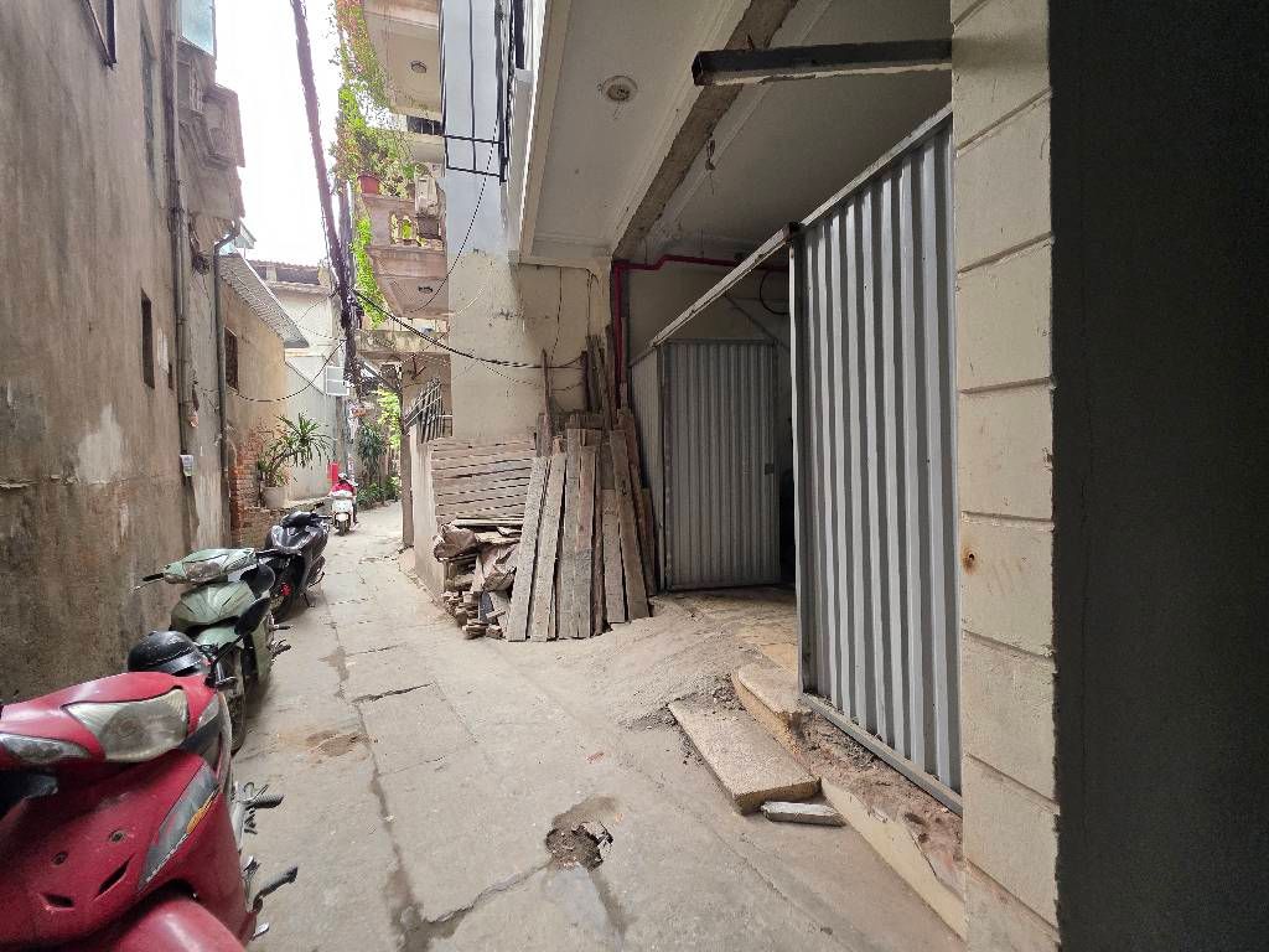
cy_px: 476
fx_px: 477
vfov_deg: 89.9
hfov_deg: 106.2
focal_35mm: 13
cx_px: 634
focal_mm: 2.2
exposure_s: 1/359
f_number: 1.9
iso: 400
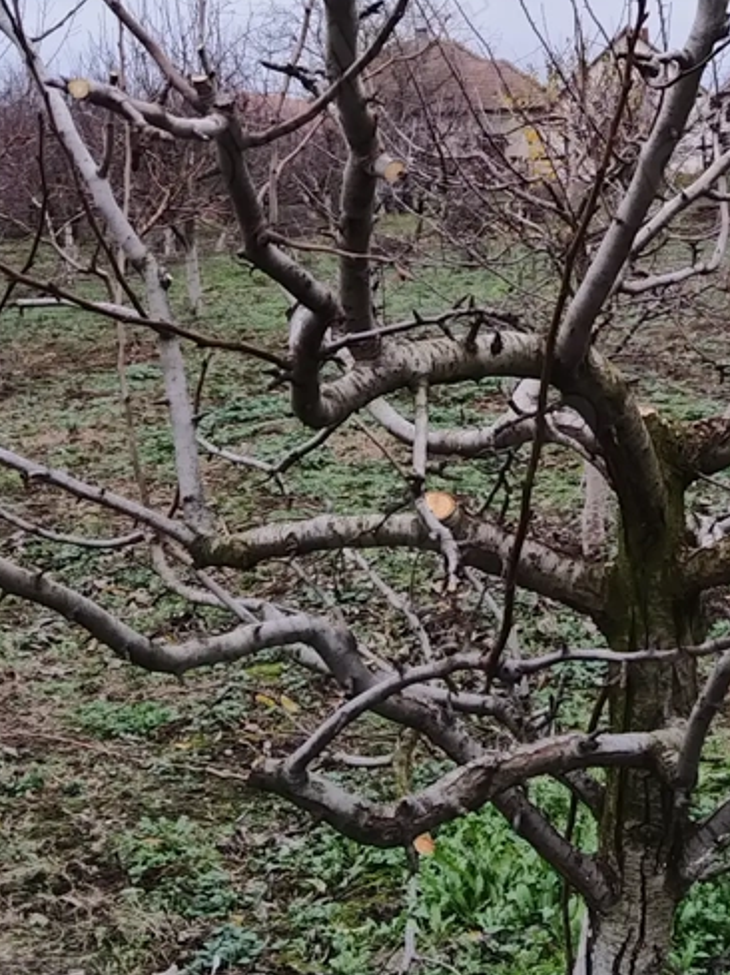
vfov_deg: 26.7
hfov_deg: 20.4
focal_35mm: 71
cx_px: 616
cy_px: 152
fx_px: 1999
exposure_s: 1/100
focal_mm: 4.95
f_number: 1.9
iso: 248
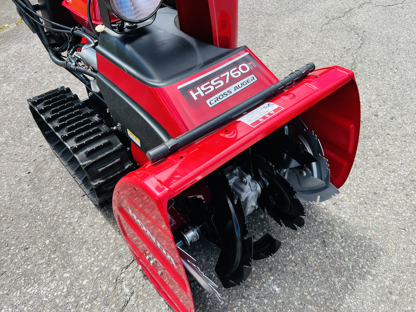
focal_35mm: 26
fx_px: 312
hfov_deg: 67.3
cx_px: 208
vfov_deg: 53.1
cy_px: 156
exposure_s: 1/1106
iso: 50
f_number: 1.6
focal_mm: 5.1
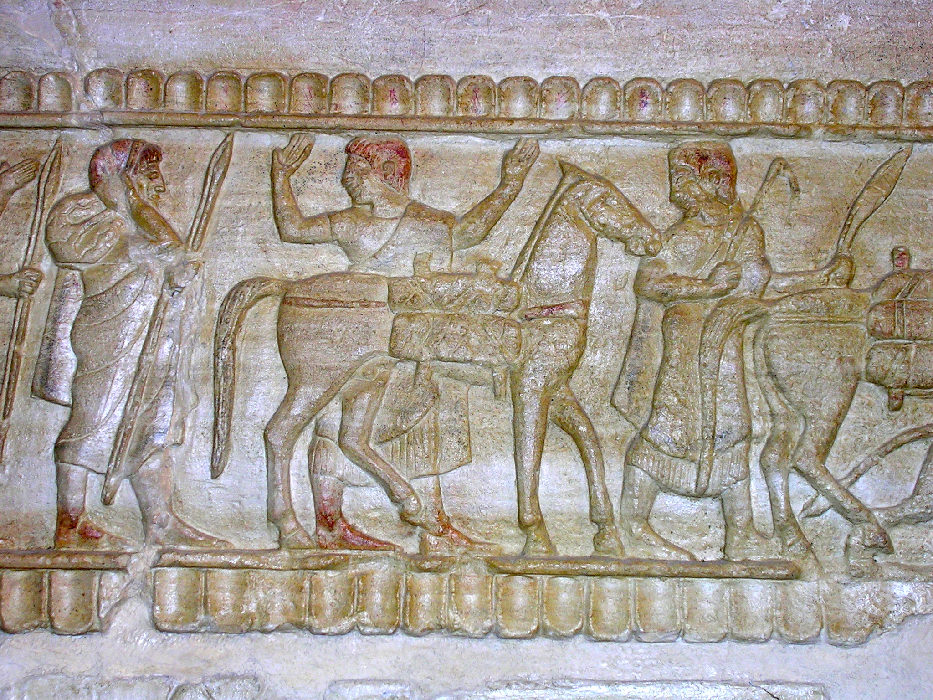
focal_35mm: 76
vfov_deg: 19.4
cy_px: 350
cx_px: 466
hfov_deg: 25.7
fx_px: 2048
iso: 50
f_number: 3.9
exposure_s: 1/60.1
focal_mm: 11.5
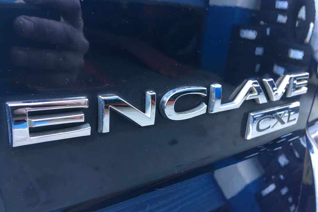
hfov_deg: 60.3
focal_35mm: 31
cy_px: 119
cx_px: 159
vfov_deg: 42.2
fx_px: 274
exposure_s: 1/30
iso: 50
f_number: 2.2
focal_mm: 4.15
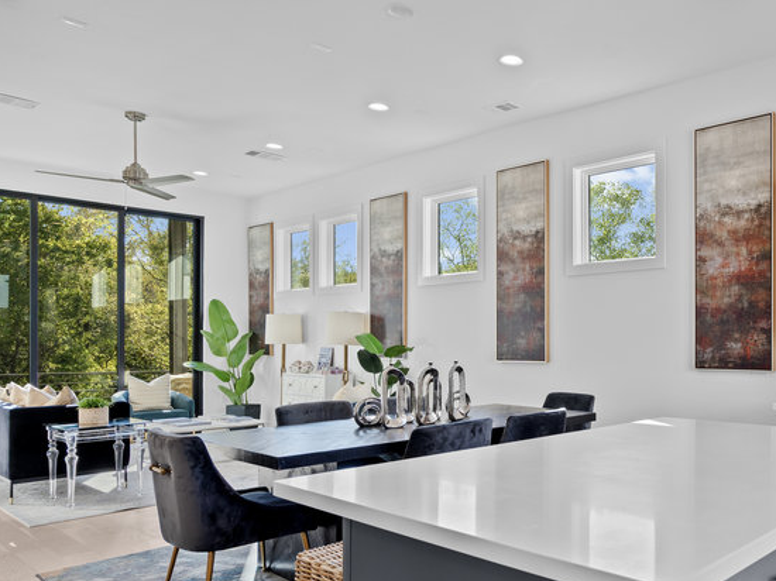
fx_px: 627
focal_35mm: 28
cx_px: 622
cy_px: 334
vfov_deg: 49.5
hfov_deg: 58.5
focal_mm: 16
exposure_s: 1/10
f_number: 8
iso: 320
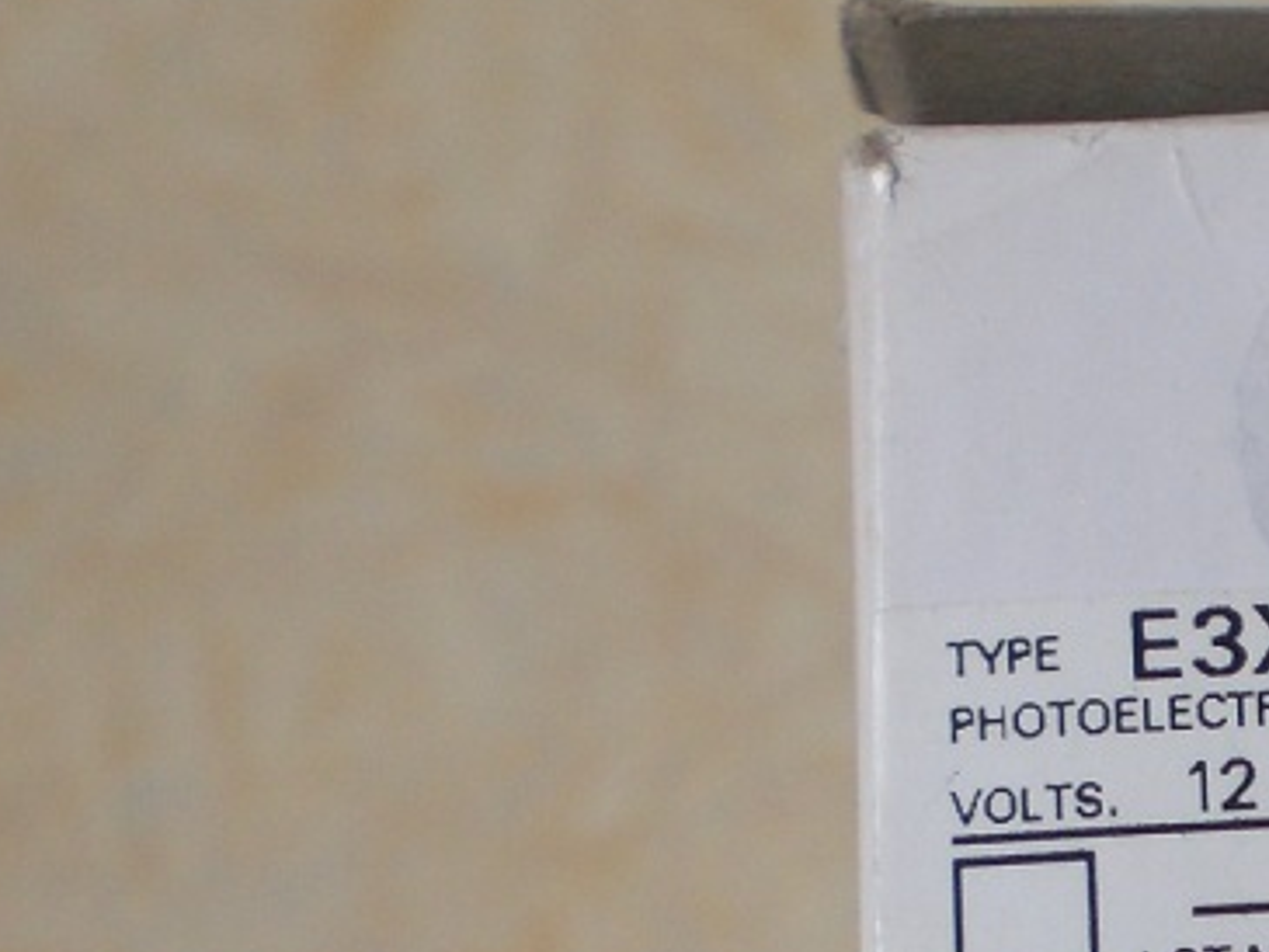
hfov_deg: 18.8
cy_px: 1032
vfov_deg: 14.5
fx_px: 3667
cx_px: 1446
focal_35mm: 100
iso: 100
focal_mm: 6.3
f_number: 3.1
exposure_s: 1/160
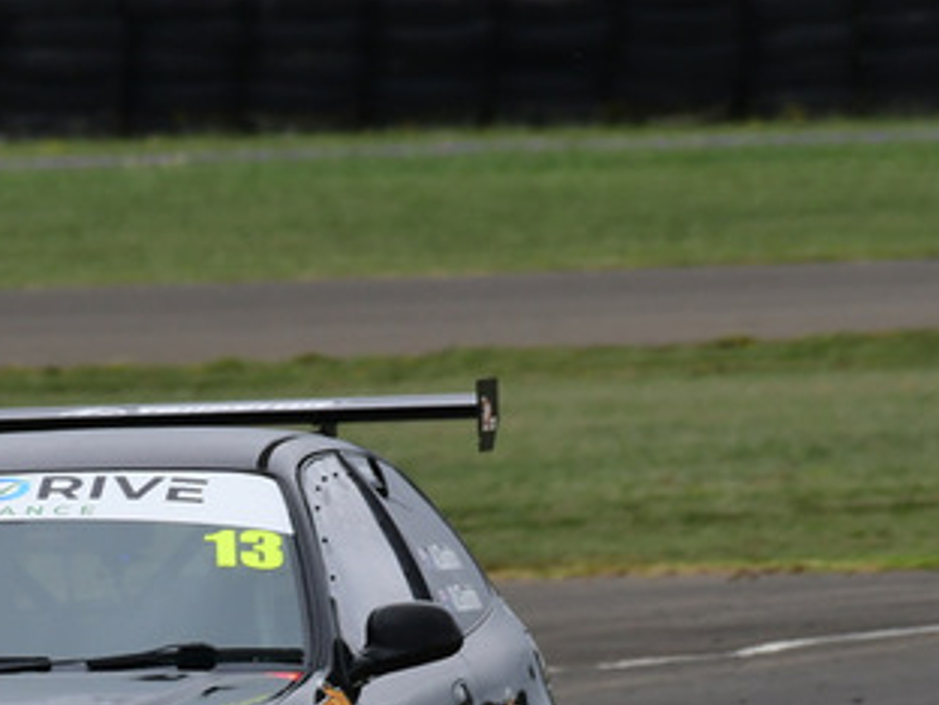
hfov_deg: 1.1
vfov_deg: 0.8
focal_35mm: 1776
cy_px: 563
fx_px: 48176
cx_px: 9
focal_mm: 480
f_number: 10
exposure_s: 1/640
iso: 400
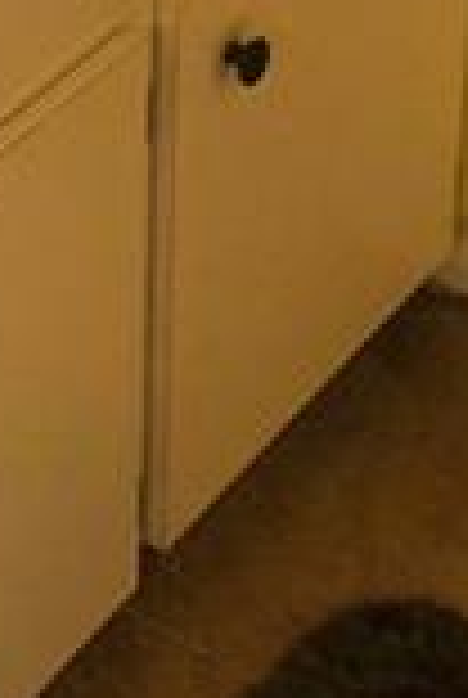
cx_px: -212
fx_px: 2795
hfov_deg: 9.3
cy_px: -721
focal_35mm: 144
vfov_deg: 12.4
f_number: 1.8
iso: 50
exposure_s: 1/15
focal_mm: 4
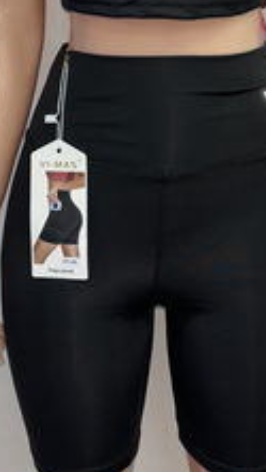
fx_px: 852
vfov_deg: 29.7
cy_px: 46
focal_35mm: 68
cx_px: 162
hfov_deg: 17.7
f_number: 1.6
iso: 50
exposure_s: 1/31
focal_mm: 5.96
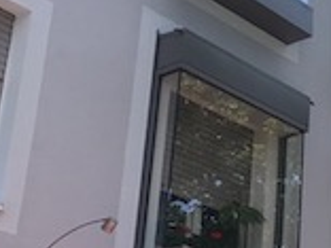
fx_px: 1033
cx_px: 554
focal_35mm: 108
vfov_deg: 13.7
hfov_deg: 16.0
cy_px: 119
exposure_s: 1/2037
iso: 20
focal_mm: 3.99
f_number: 1.8
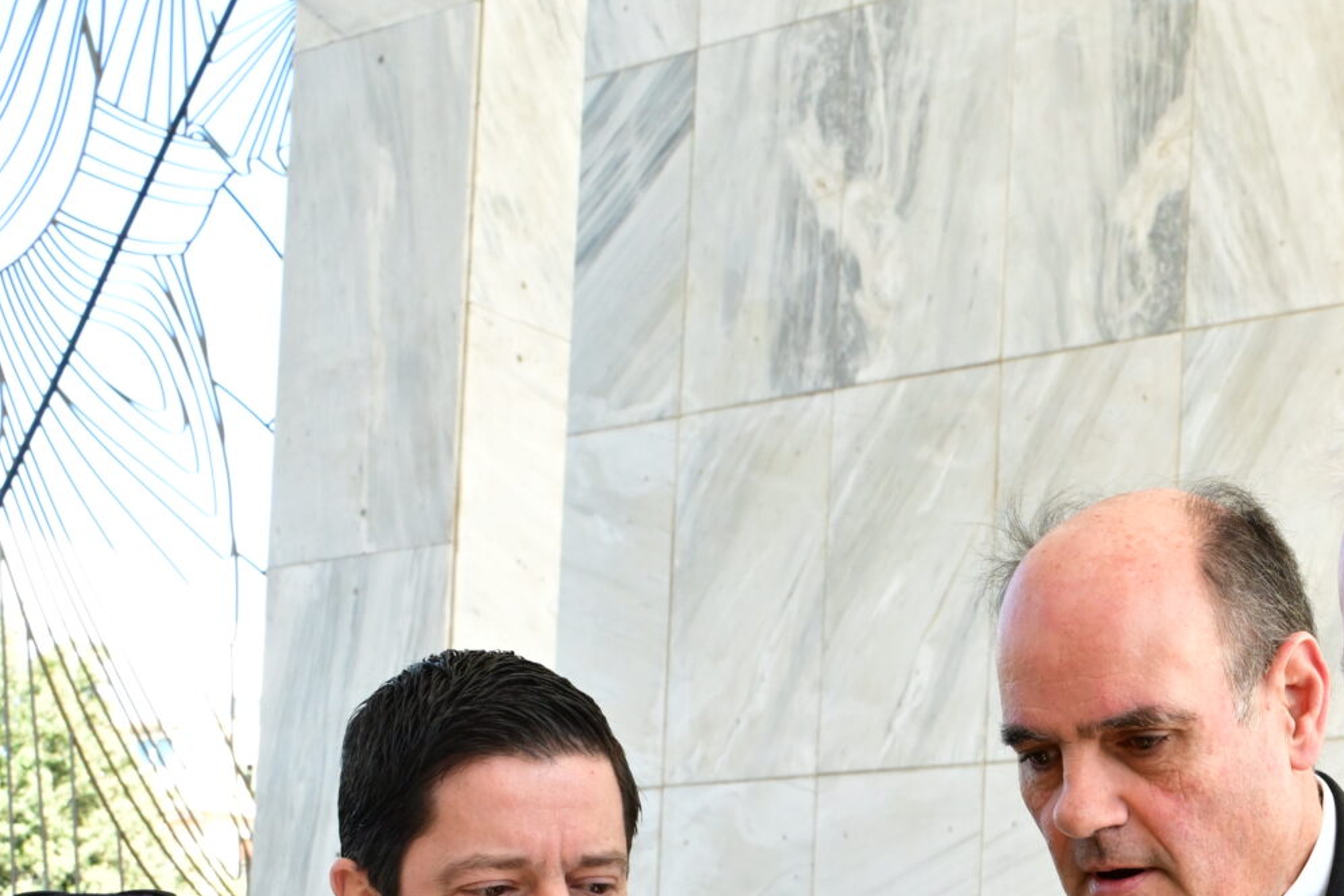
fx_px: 2688
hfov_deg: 26.8
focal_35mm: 72
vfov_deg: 17.8
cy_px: 1129
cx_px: 1295
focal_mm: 28
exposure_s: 1/400
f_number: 9
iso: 2500
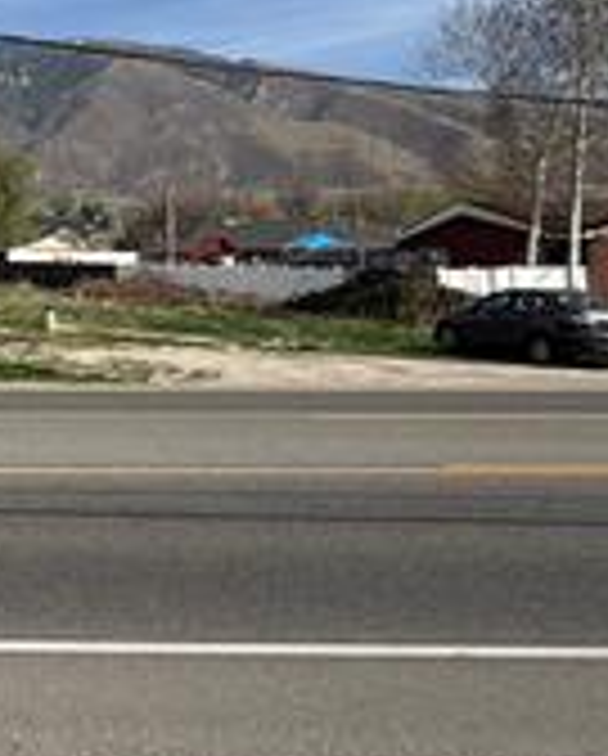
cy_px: 176
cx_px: -320
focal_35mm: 52
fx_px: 1166
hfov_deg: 23.2
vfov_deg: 35.0
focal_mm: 2.22
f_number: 2.2
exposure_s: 1/3289
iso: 50
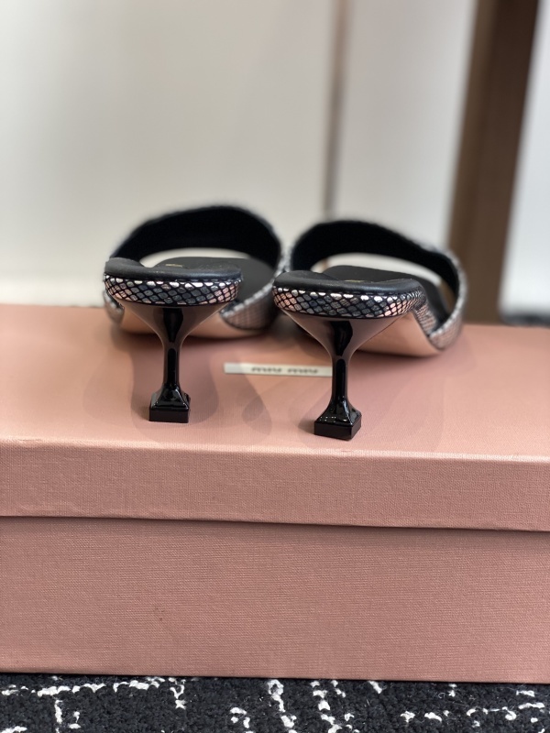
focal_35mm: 52
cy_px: 366
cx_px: 275
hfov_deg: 28.0
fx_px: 1102
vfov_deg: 36.8
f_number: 2
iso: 100
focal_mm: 6
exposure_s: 1/122
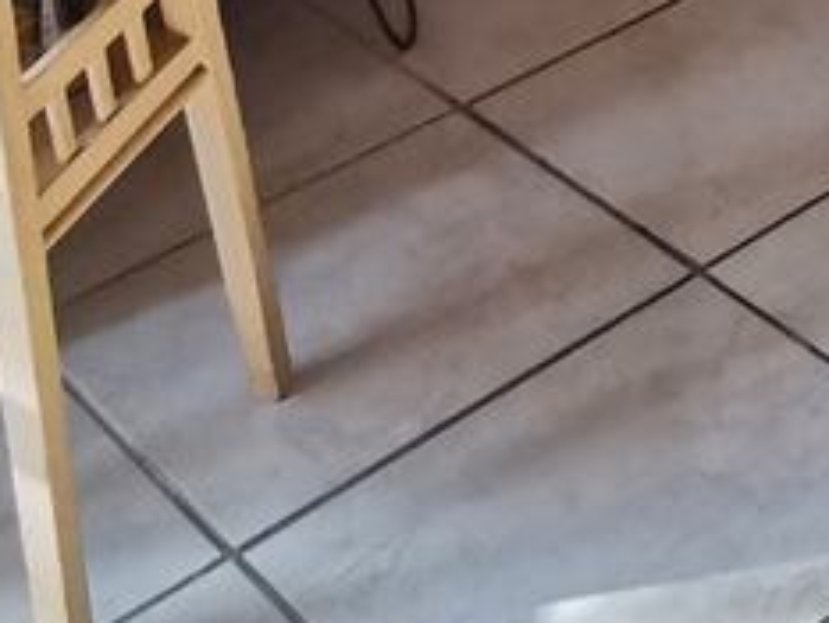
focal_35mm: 99
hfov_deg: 17.0
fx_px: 2372
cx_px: 1413
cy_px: -933
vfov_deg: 11.8
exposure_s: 1/60
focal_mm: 2.35
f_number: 2.2
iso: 125
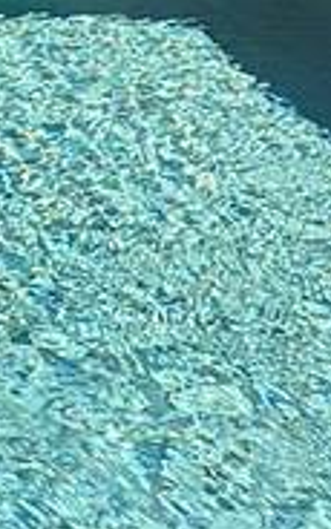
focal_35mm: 103
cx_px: -616
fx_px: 1487
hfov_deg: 10.0
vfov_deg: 16.0
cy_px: -515
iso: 50
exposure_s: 1/899
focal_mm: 2.22
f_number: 2.2
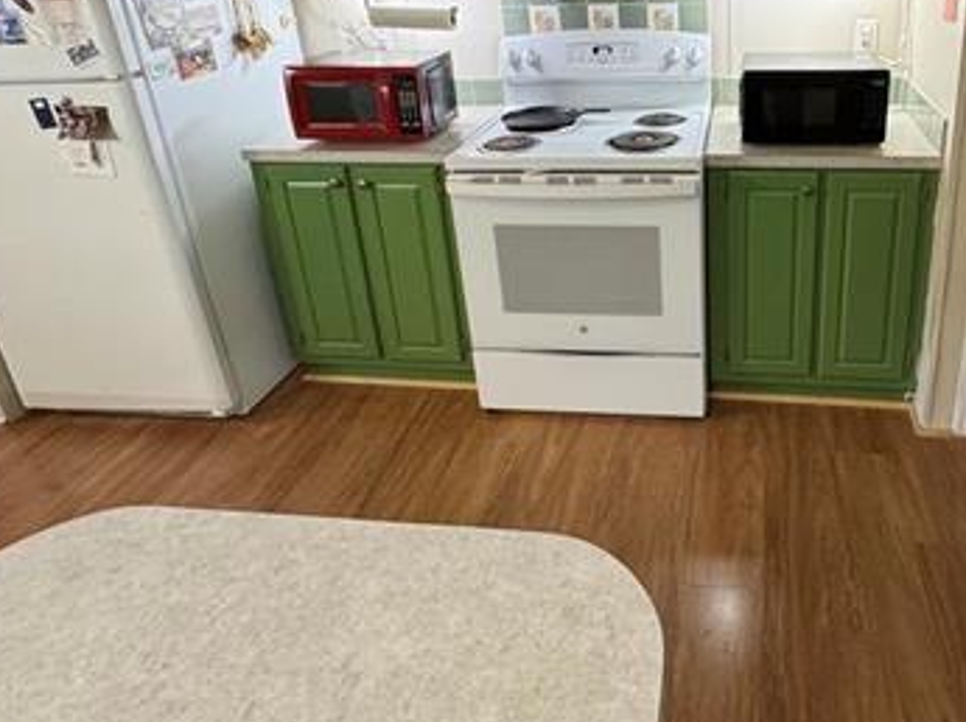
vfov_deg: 50.8
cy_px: 182
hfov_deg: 64.8
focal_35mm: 26
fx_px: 725
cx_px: 678
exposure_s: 1/120
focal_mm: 2.22
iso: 320
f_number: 2.2
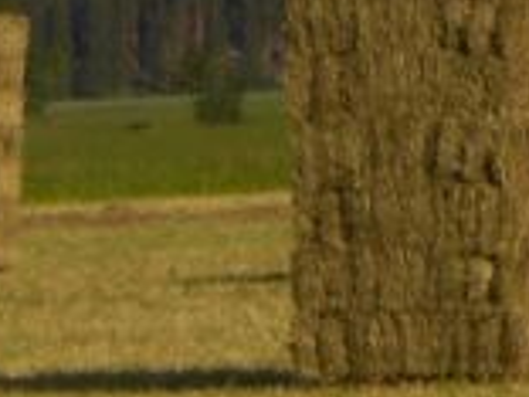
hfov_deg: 2.6
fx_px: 11446
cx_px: 1631
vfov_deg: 2.0
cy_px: -523
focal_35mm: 749
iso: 50
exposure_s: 1/250
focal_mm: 18.9
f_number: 8.4
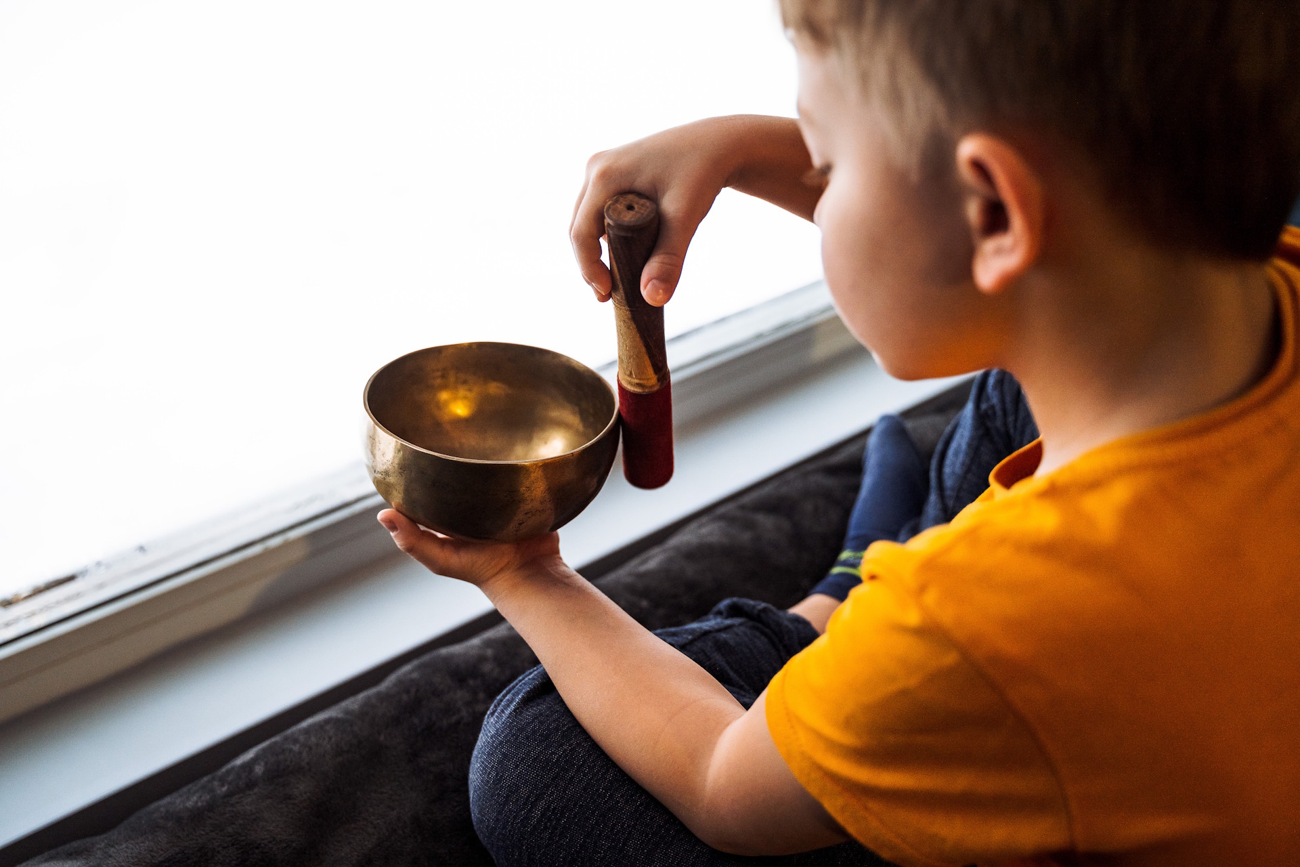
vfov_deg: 36.9
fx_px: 1300
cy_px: 434
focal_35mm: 36
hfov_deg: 53.1
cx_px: 650
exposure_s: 1/125
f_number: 2.8
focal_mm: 36
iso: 500
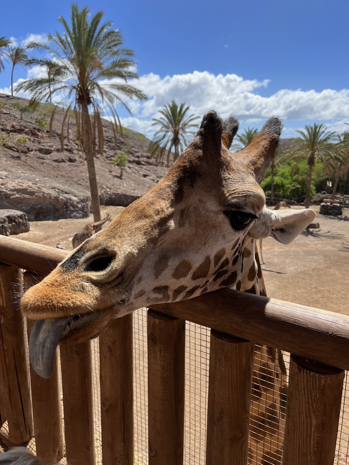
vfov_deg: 67.3
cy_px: 232
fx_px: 350
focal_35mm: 26
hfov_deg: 53.1
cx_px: 174
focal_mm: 5.7
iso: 50
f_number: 1.5
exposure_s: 1/3571
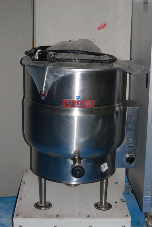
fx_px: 379
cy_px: 114
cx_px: 76
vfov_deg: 33.4
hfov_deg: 22.7
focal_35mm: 60
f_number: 5
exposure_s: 1/60
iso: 200
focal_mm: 40
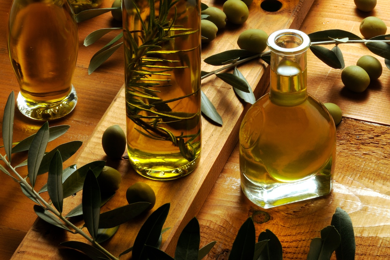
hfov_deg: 13.0
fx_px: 1706
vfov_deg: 8.7
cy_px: 130
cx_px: 195
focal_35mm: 158
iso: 200
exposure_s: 1/125
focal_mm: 105
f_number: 29
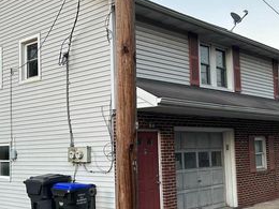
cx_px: 113
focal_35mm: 50
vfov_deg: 29.1
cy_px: 120
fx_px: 403
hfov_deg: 38.0
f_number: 1.5
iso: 50
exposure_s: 1/121
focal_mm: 5.7
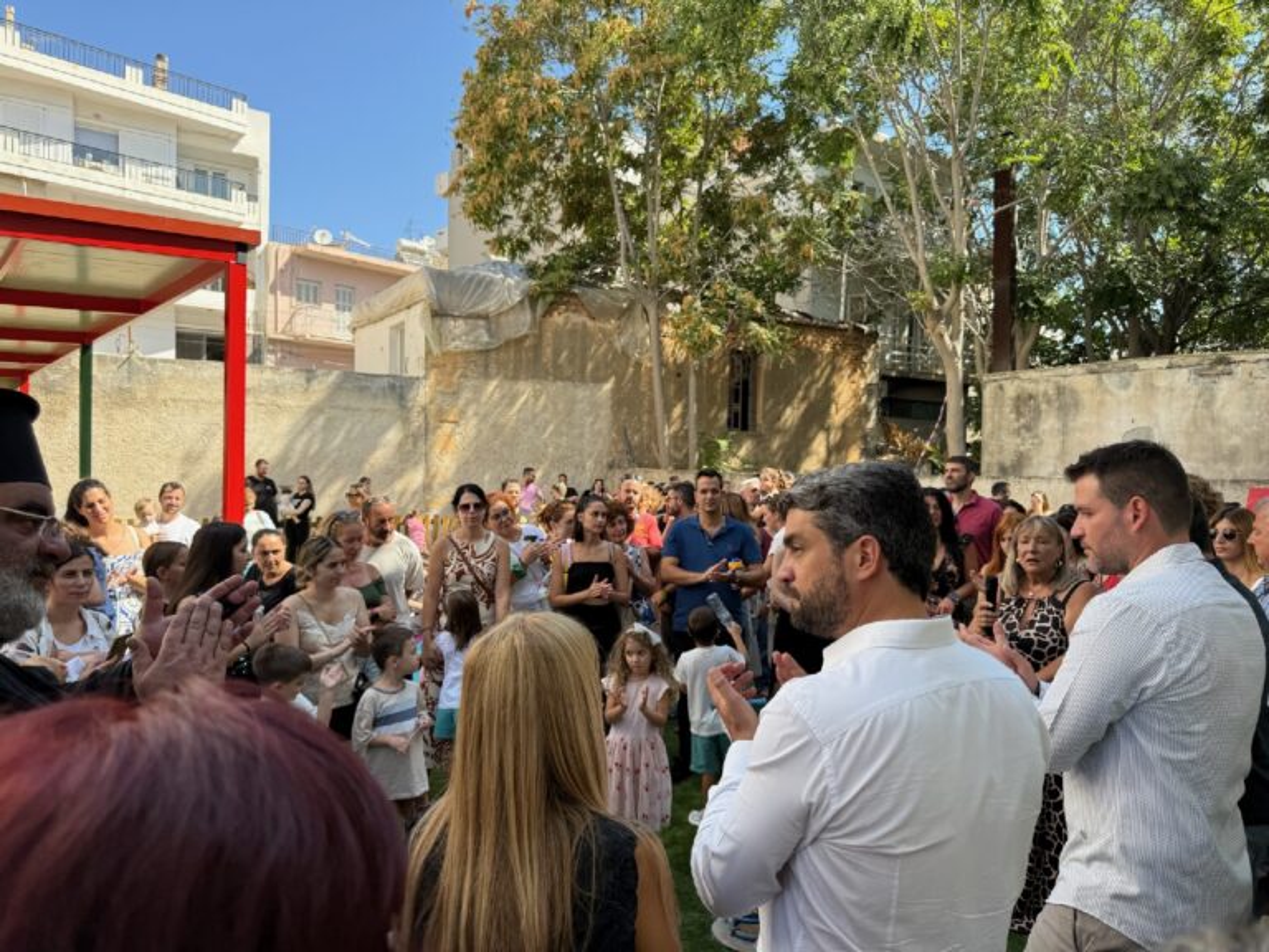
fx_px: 880
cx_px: 634
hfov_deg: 71.6
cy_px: 476
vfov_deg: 56.8
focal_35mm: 24
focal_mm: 6.76
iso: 80
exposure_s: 1/1292
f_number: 1.78
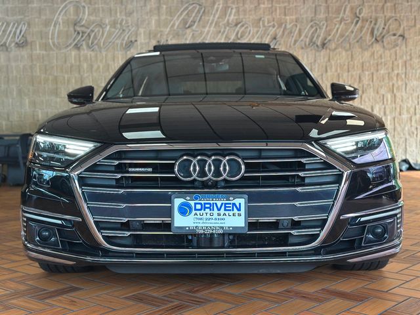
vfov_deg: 30.3
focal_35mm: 48
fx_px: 582
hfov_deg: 39.7
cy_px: 158
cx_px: 210
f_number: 1.78
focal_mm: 6.86
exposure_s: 1/126
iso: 125
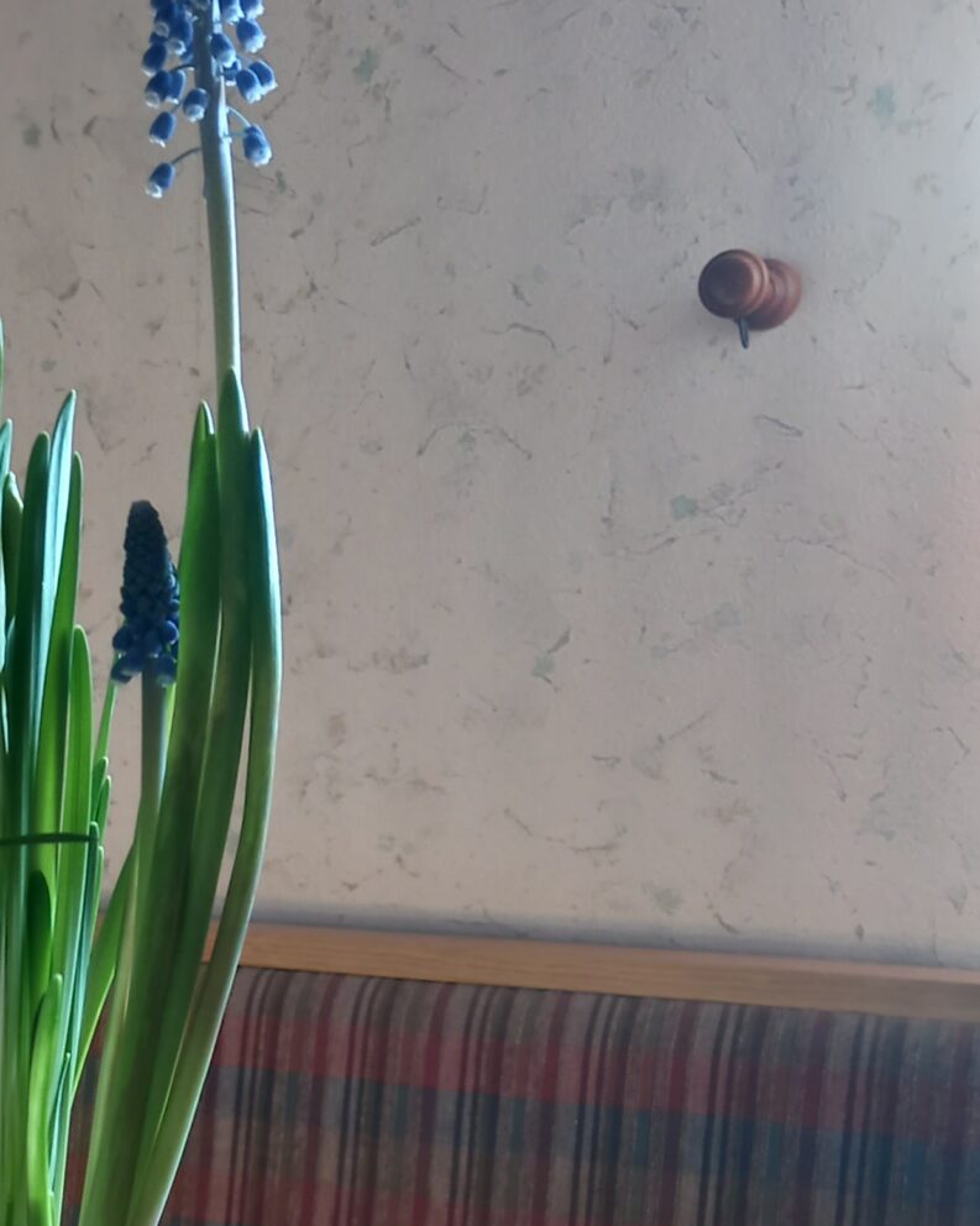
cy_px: 986
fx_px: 2285
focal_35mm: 63
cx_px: -119
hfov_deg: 22.7
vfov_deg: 29.3
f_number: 2
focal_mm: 4.6
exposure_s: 1/50
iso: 50
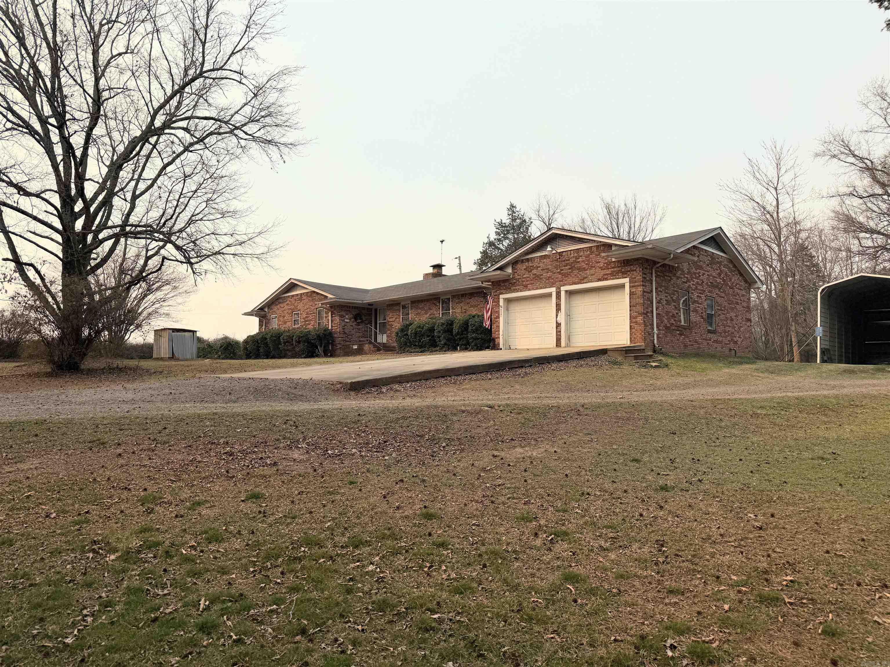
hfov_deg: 71.6
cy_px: 334
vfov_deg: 56.8
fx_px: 617
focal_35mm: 24
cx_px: 445
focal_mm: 6.76
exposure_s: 1/8130
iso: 80
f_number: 1.78
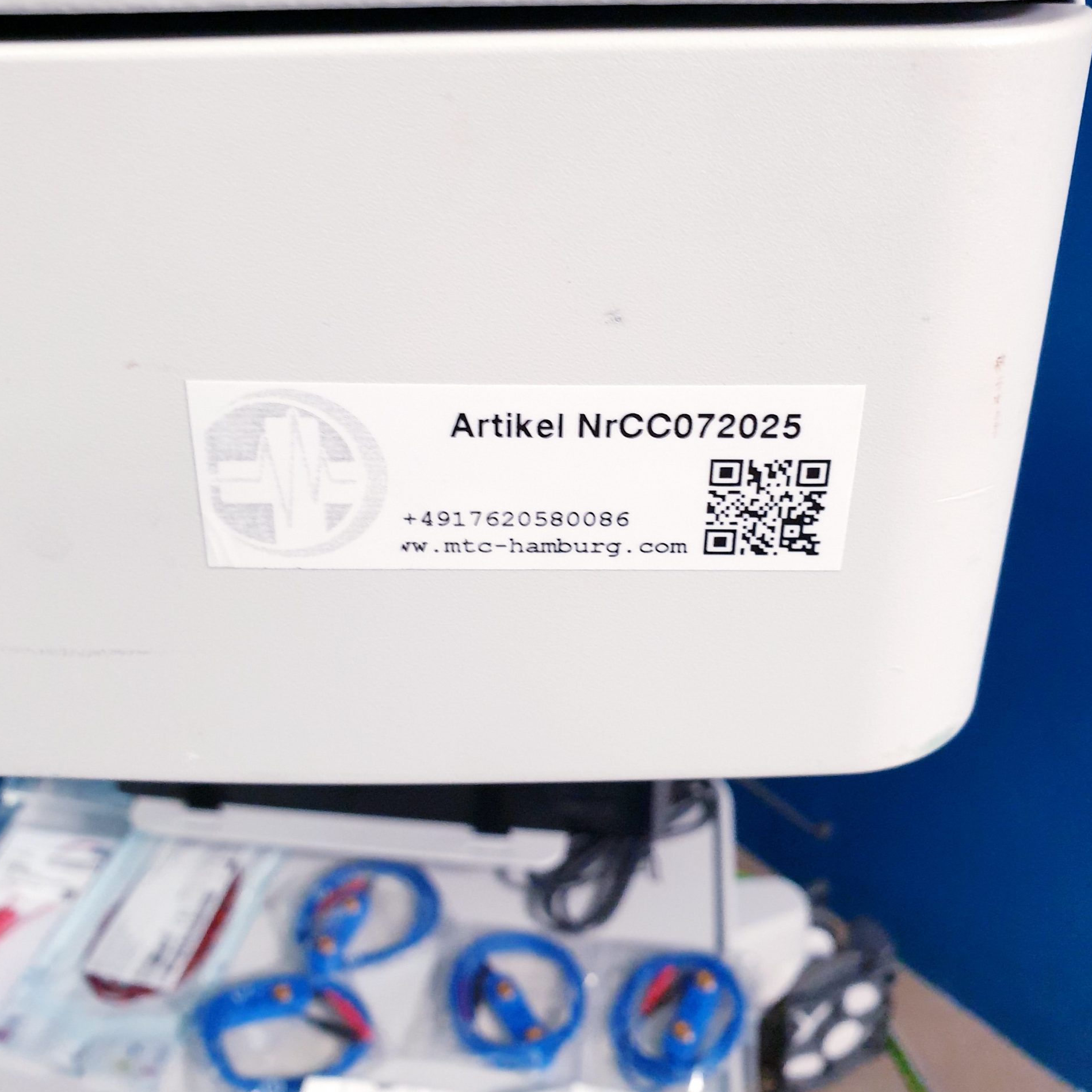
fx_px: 1106
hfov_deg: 52.5
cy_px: 425
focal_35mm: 31
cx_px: 547
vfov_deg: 52.1
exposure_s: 1/50
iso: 320
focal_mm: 4.3
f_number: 2.4
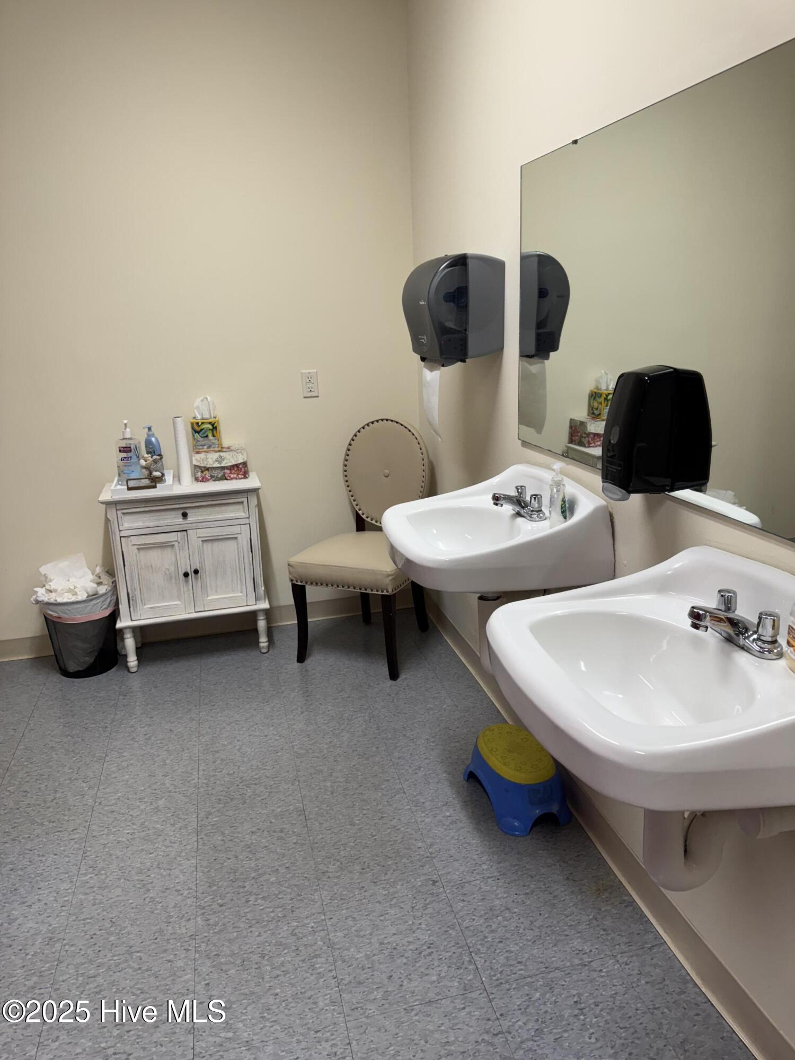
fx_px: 735
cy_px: 530
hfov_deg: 56.8
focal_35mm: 24
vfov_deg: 71.6
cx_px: 398
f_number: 1.78
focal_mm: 6.76
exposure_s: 1/120
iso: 160
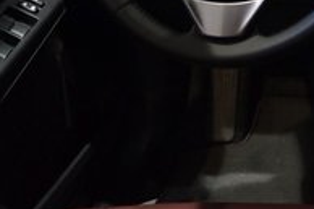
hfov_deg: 19.5
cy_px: -112
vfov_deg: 14.3
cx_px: 492
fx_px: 776
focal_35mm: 89
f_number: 4
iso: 3200
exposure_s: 1/60
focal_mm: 18
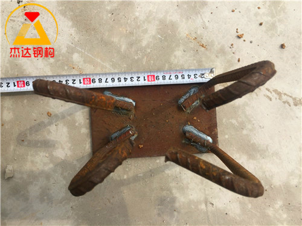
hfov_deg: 61.7
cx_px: 151
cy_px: 113
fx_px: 253
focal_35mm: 29
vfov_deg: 48.2
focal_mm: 4.15
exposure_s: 1/1883
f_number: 2.2
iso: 32
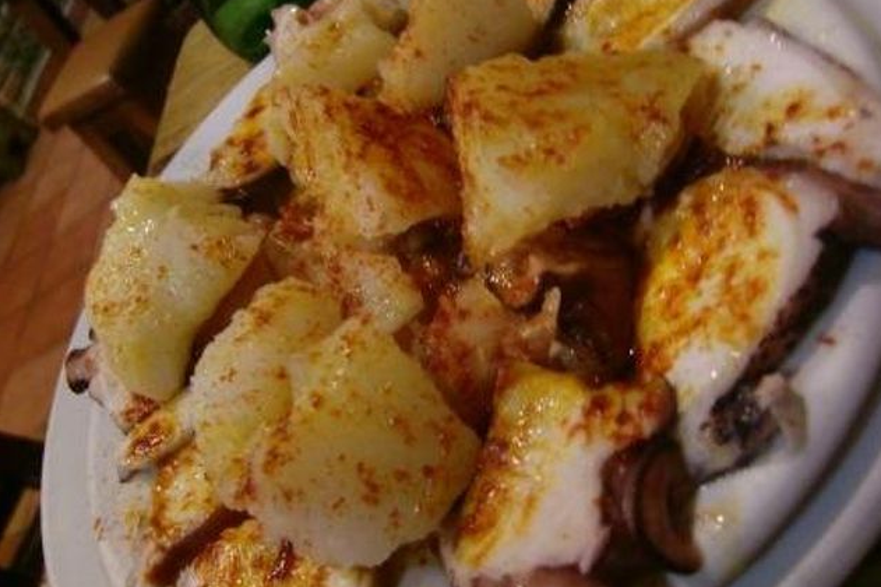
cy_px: 284
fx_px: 734
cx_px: 450
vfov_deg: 43.6
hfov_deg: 62.0
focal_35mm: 30
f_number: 2.6
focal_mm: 4.9
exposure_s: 1/8
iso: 400
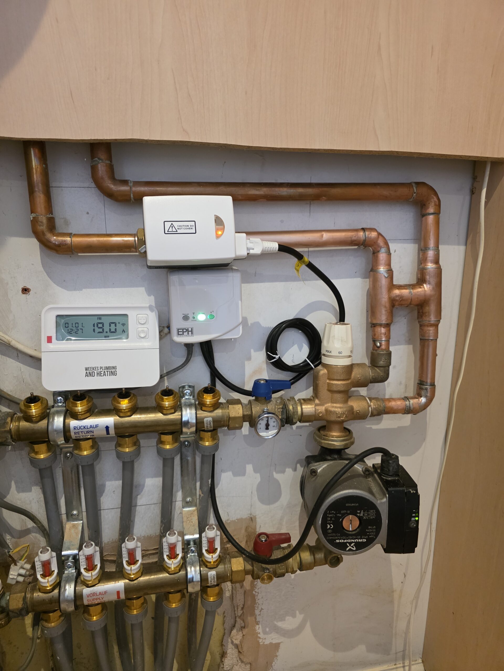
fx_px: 446
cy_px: 336
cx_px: 252
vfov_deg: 73.9
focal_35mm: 23
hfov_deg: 58.9
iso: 1000
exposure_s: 1/100
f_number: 1.7
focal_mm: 6.3
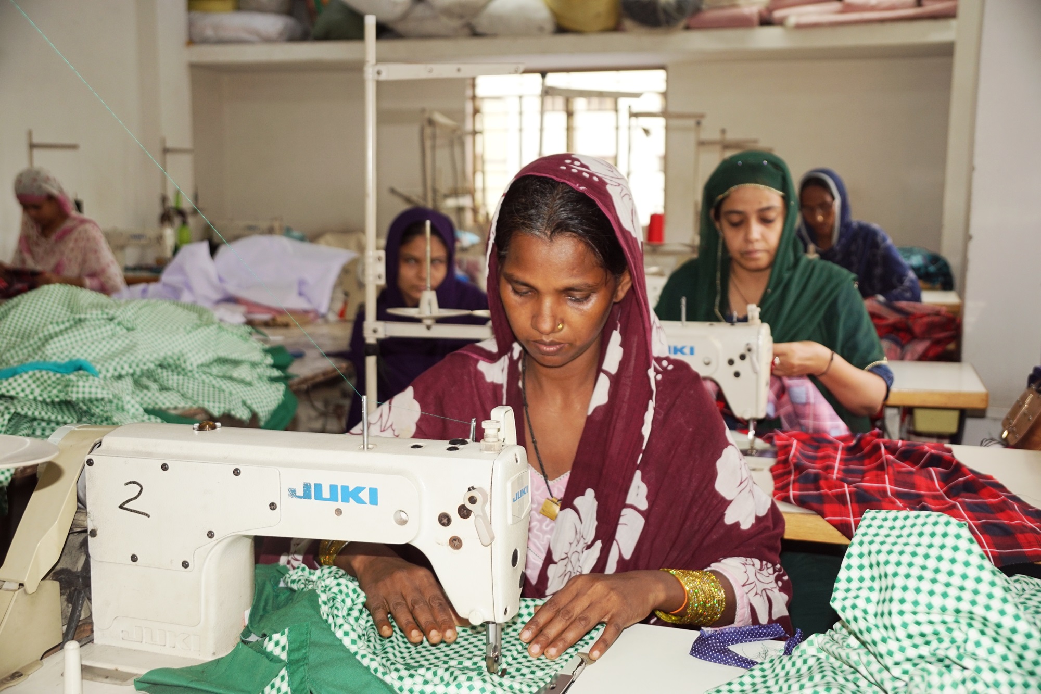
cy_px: 347
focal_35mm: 42
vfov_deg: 31.9
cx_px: 520
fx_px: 1214
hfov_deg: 46.4
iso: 400
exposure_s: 1/160
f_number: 4
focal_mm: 28
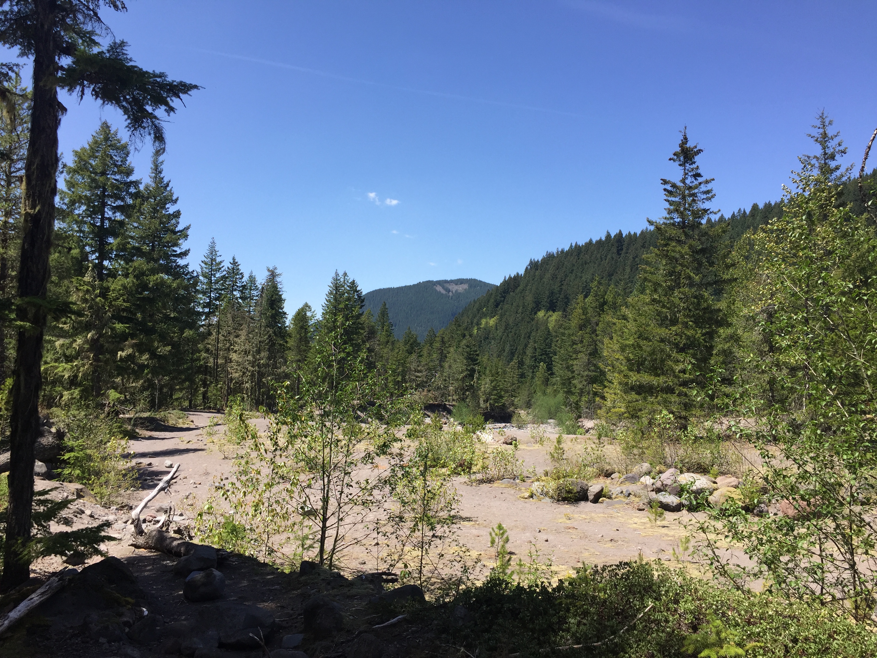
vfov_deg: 48.2
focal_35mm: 29
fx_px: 735
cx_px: 438
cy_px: 329
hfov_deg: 61.7
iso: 32
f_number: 2.2
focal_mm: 4.15
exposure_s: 1/1319
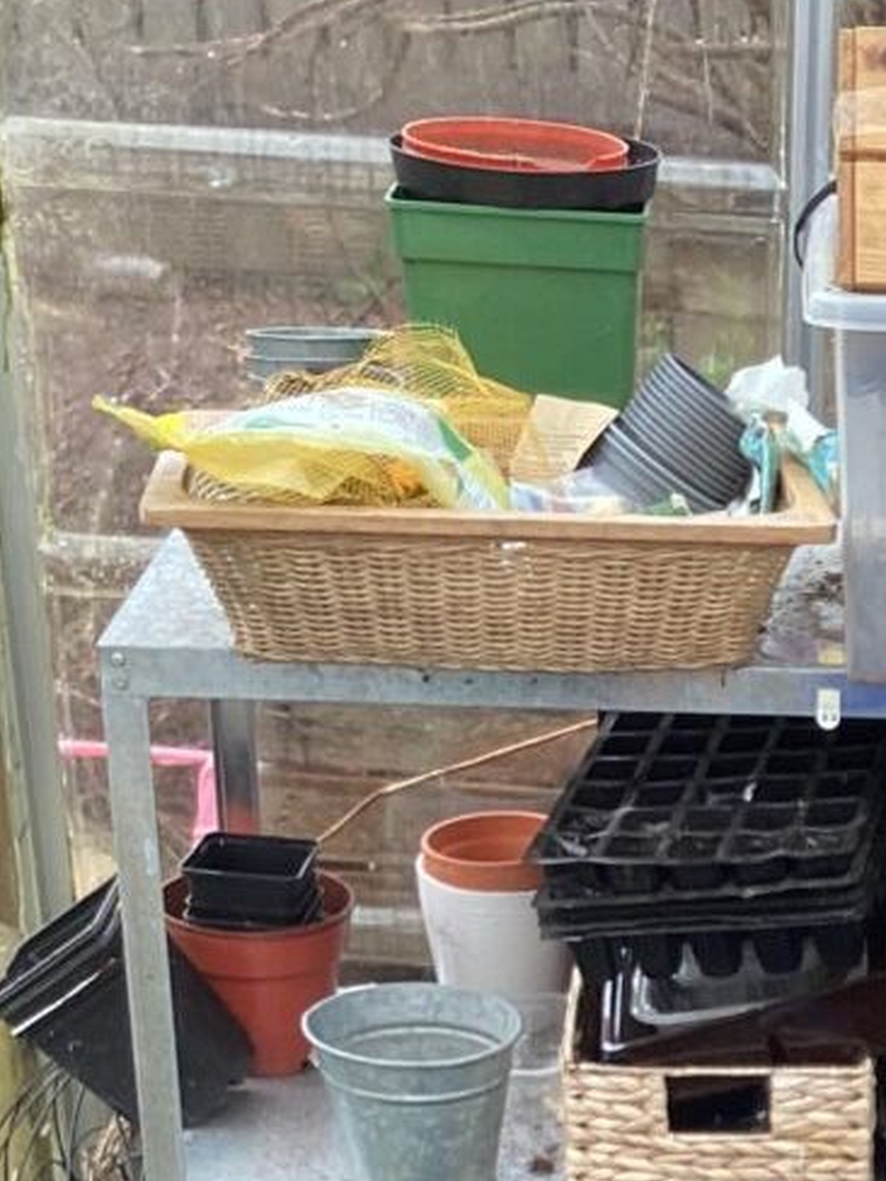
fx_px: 2730
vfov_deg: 22.7
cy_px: 1375
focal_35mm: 80
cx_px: 1062
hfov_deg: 17.6
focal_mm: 3.3
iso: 40
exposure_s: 1/100
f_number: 2.4
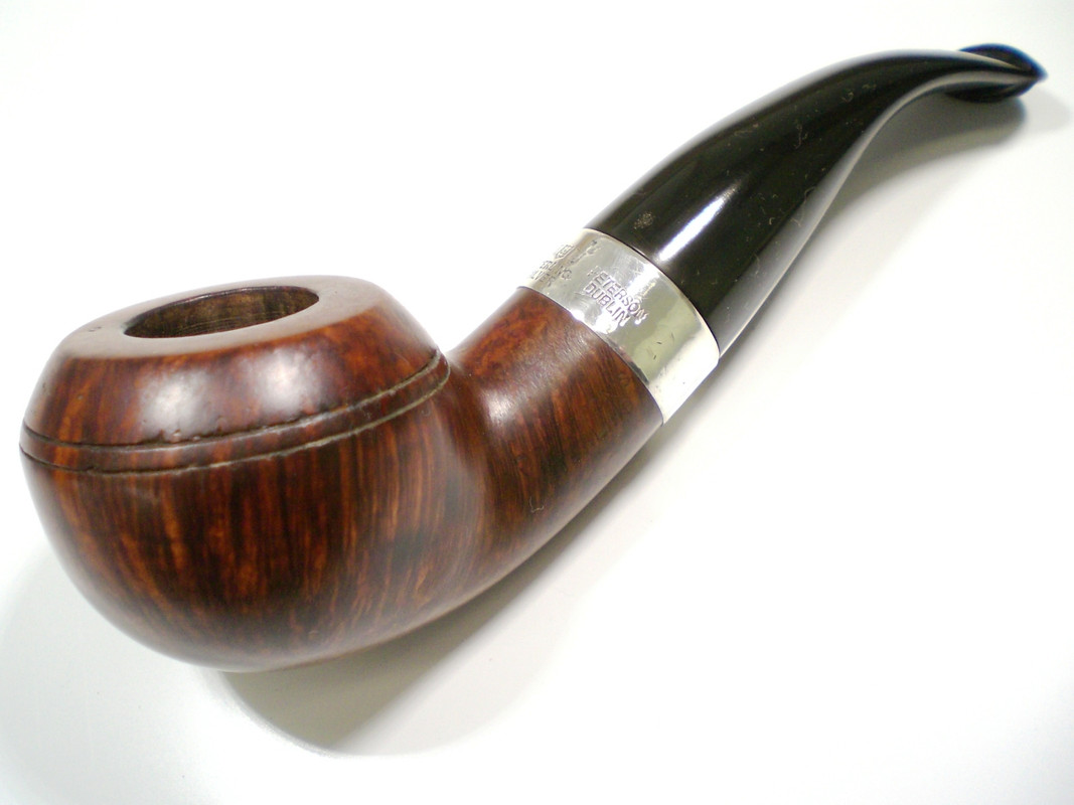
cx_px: 537
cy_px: 402
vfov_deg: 37.7
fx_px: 1179
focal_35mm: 38
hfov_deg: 49.0
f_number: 3.1
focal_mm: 6.3
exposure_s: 1/100
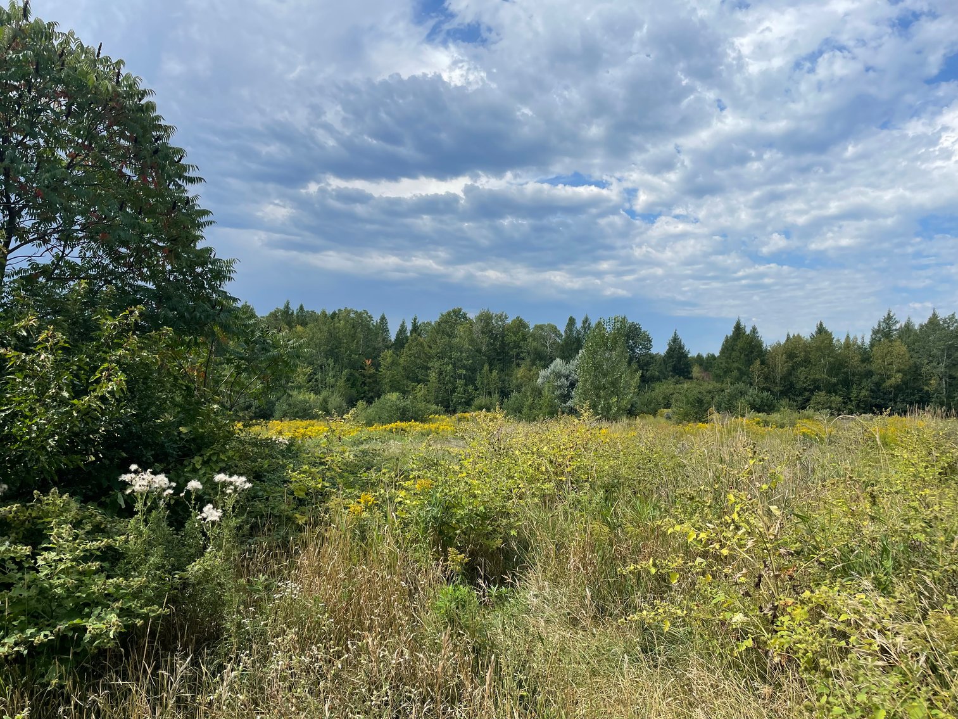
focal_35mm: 26
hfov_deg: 67.3
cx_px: 479
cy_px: 360
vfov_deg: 53.1
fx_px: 720
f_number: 1.6
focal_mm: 4.2
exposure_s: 1/3205
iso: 32
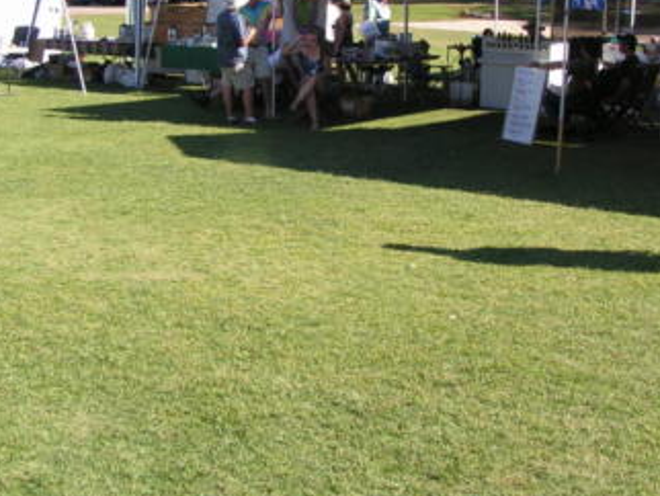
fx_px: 1126
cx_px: 369
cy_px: 124
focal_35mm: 59
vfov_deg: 24.6
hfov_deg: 32.6
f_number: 5.6
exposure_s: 1/200
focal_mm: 5.8
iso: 50
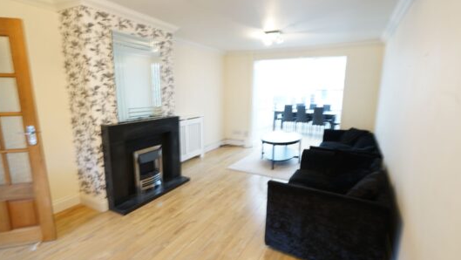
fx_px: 232
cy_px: 133
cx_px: 228
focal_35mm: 19
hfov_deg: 89.5
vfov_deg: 58.4
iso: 400
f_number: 7.1
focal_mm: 16
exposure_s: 1/3
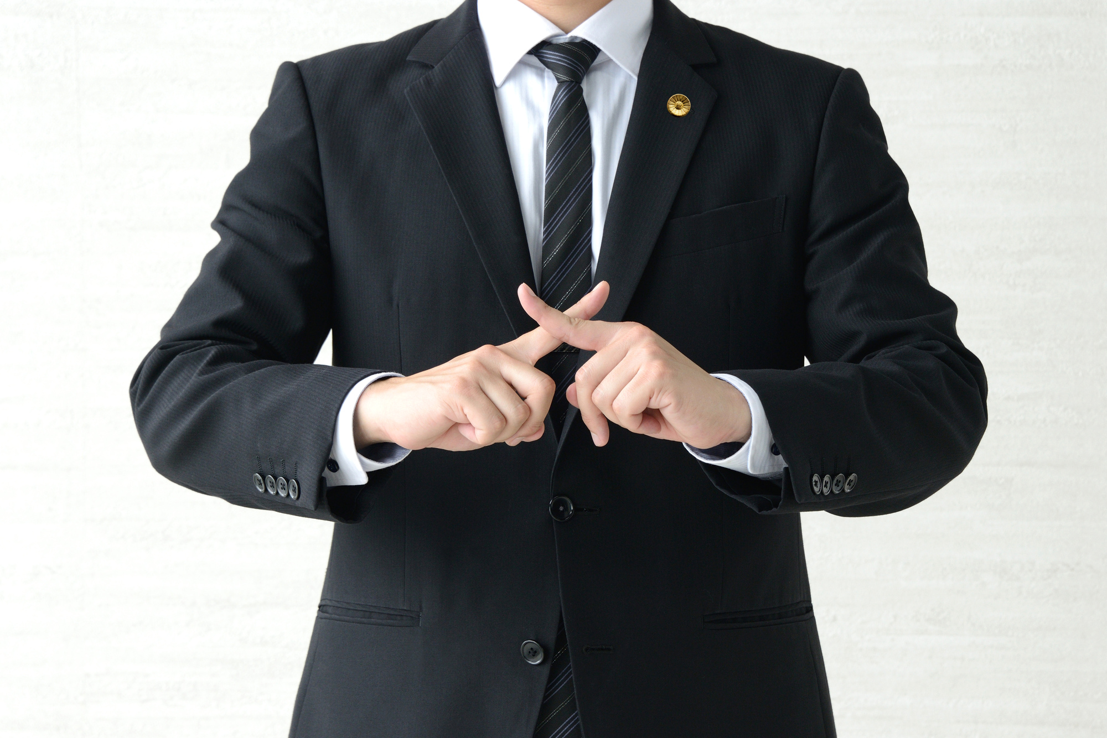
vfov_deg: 10.2
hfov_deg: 15.2
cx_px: 554
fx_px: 4152
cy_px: 369
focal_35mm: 135
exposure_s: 1/50
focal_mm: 135
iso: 640
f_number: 9
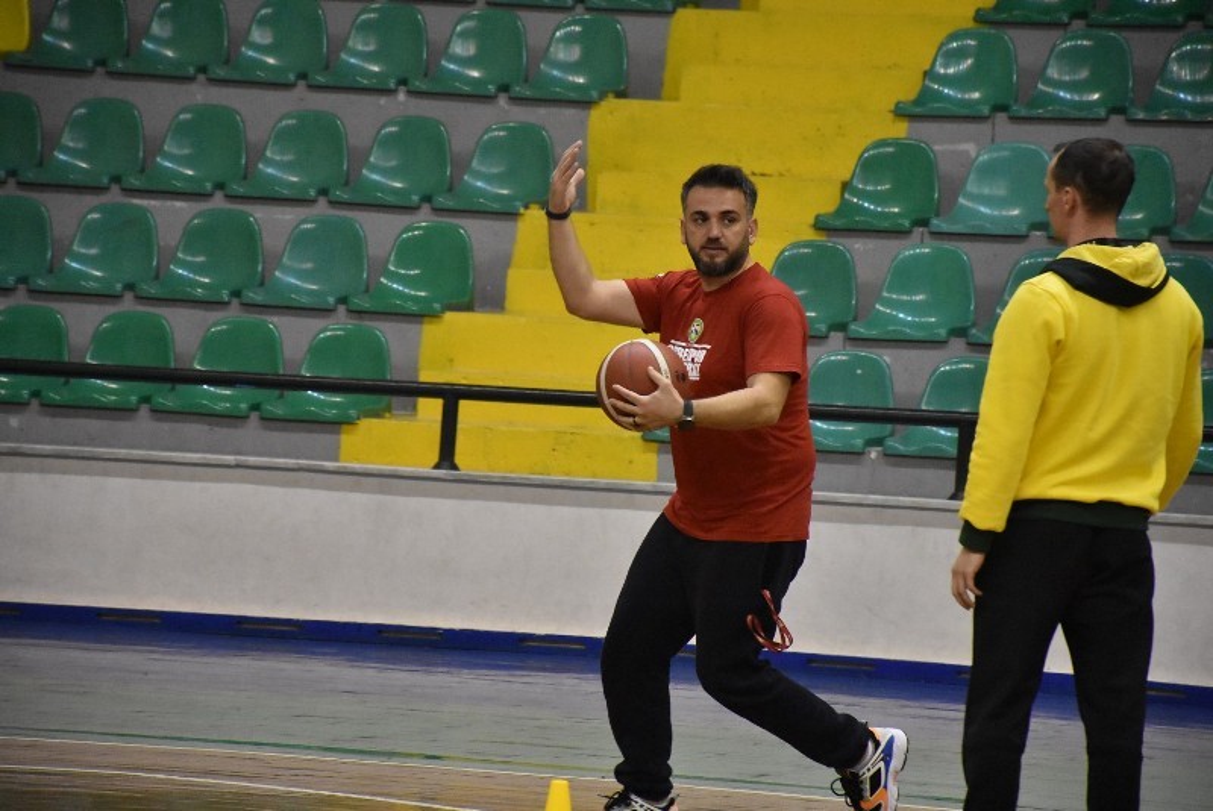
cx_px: 606
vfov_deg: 6.6
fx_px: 7082
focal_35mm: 210
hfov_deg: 9.8
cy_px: 406
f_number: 5.6
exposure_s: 1/320
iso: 8000
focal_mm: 140
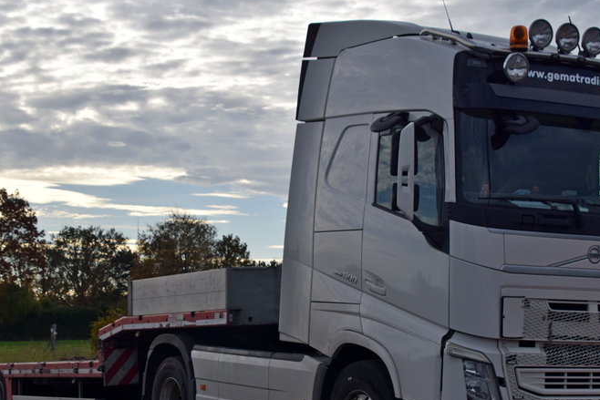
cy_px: 265
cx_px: 295
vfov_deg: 18.6
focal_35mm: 73
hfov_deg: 27.7
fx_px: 1217
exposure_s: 1/1600
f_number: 7.1
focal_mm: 32
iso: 400
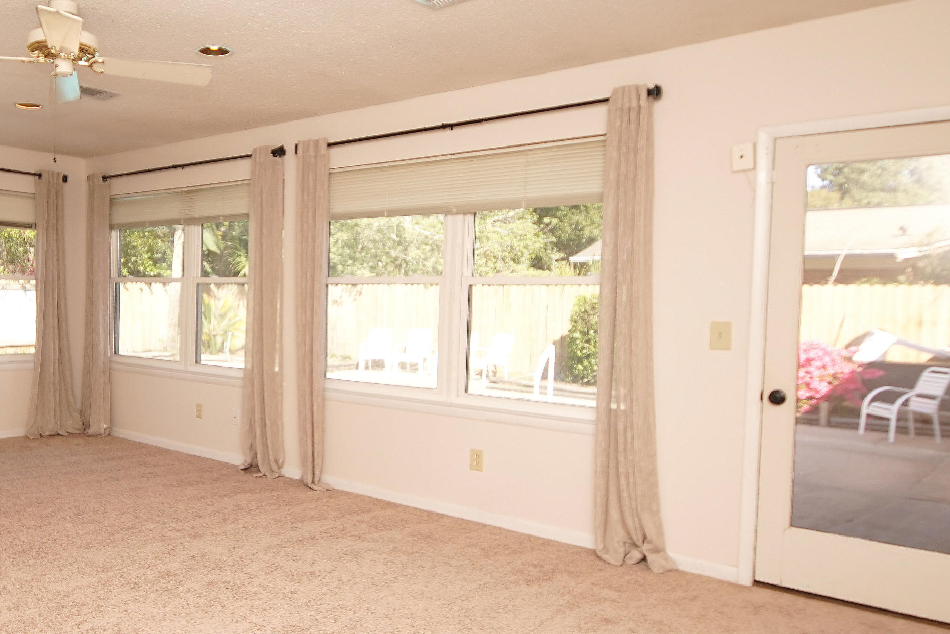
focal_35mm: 29
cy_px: 334
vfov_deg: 45.0
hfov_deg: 60.6
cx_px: 253
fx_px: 765
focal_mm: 12
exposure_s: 1/160
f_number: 4.5
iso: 250
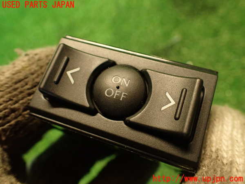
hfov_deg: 60.0
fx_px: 212
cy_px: 92
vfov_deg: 46.8
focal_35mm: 30
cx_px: 122
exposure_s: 1/30
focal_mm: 5.4
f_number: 2.3
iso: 400
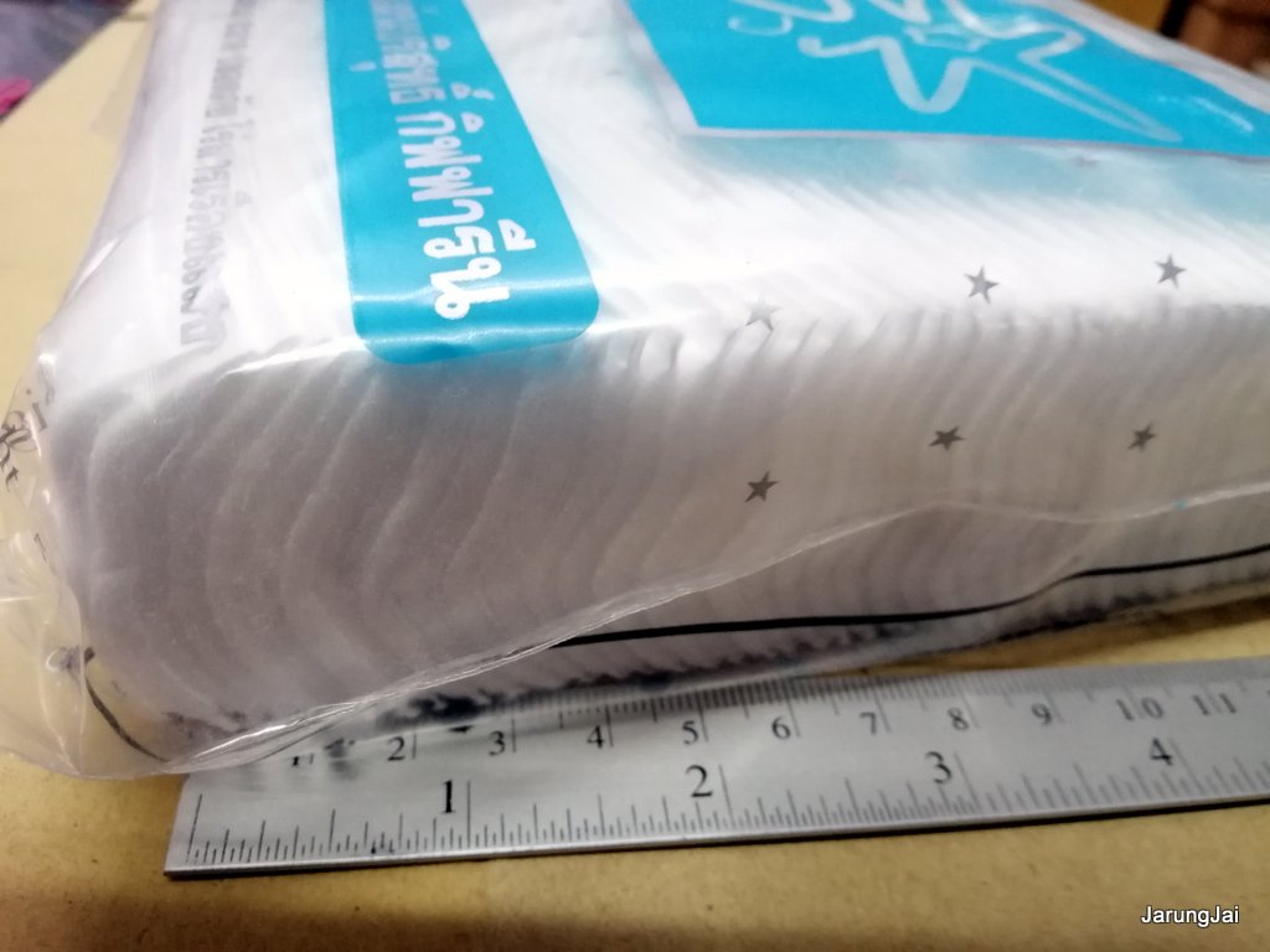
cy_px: 476
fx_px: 954
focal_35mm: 26
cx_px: 635
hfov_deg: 67.3
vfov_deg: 53.1
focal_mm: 3.81
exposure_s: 1/25
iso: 500
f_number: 2.2
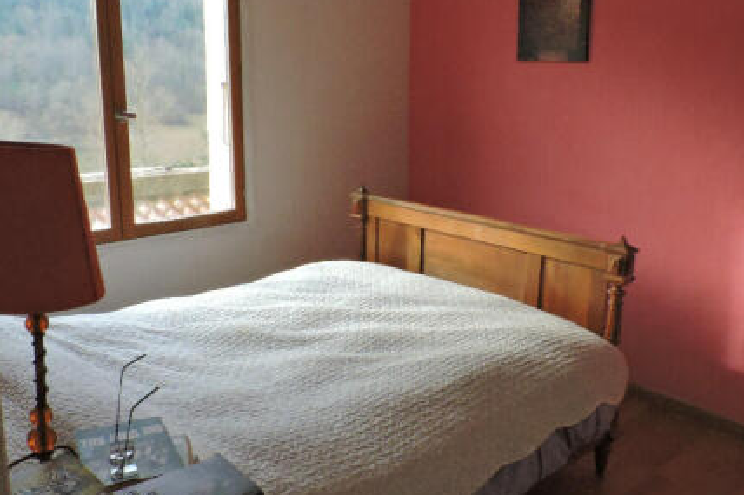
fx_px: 702
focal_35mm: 34
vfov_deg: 38.8
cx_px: 449
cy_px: 232
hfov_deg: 55.4
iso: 800
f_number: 8.3
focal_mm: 4.3
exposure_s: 1/80
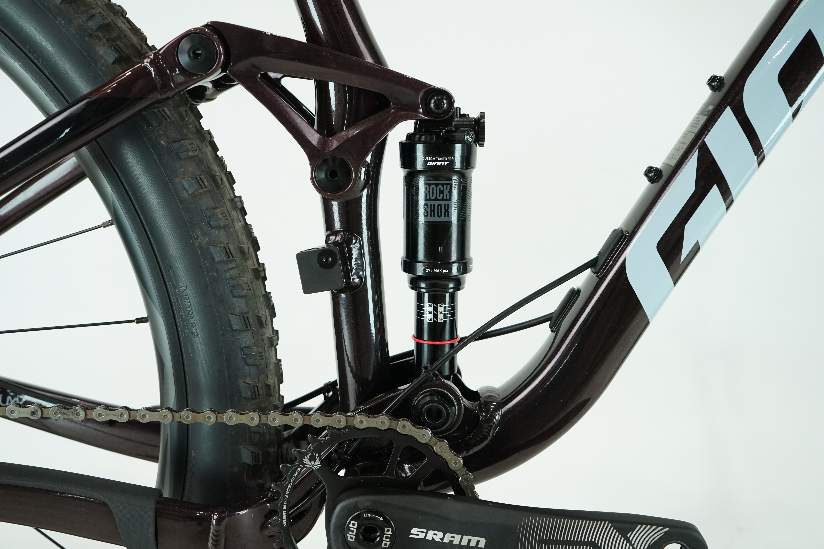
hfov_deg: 54.4
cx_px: 412
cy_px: 274
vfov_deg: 37.9
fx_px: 801
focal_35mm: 35
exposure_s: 1/200
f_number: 5.6
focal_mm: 35
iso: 2000
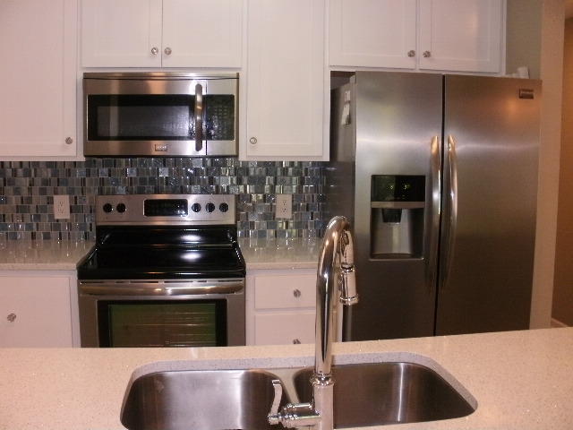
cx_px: 286
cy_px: 215
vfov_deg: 39.7
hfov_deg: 51.4
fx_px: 596
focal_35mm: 36
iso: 125
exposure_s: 1/30
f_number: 3.5
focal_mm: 6.3
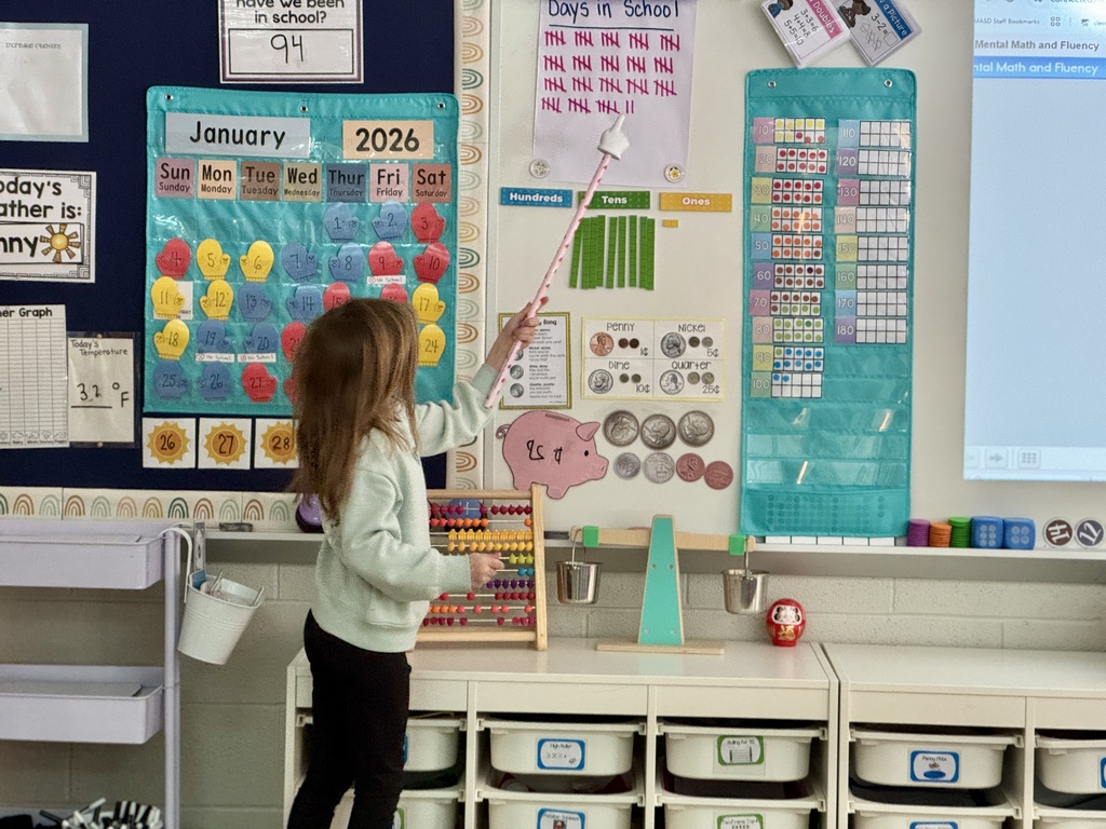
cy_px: 414
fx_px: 2460
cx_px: 553
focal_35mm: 77
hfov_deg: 25.3
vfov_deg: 19.1
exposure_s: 1/60
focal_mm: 9
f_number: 2.8
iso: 400
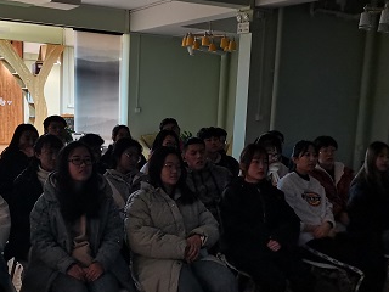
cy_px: 213
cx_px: 192
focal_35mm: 52
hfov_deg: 36.8
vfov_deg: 27.7
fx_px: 584
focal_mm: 5.58
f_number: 1.8
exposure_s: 1/33.3
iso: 800
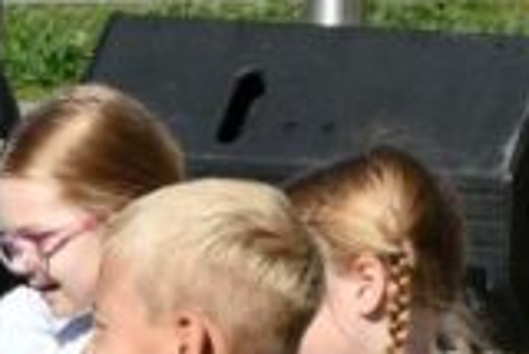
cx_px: -1154
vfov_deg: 1.9
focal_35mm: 708
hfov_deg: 2.9
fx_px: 10413
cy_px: 748
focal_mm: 60
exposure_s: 1/400
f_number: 10
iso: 100
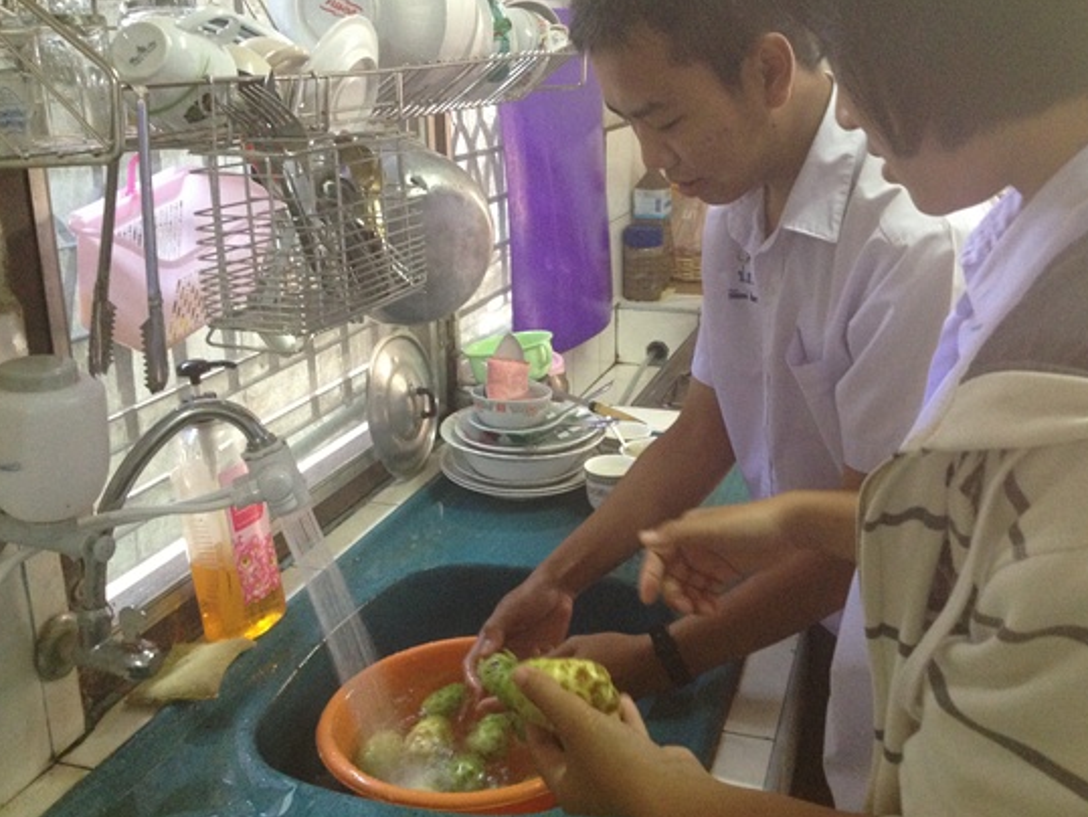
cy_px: 378
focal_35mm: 39
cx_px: 593
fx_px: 1226
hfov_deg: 47.8
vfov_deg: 36.8
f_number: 2.4
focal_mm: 4.28
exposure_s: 1/20
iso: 320
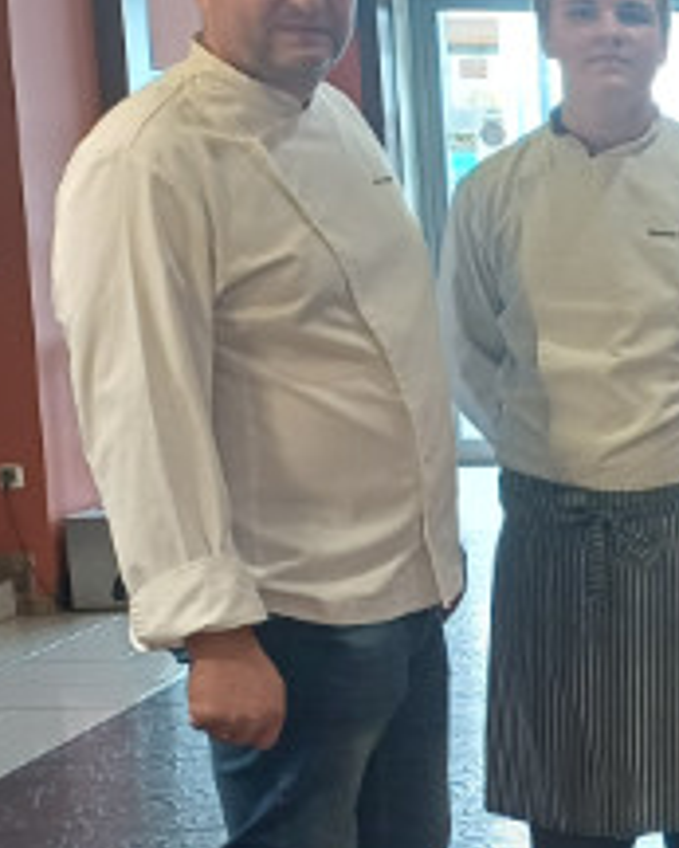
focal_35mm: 79
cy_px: 430
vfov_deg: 24.1
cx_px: 1232
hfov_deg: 16.3
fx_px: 1983
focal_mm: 4.7
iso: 400
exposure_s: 1/50
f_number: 1.8
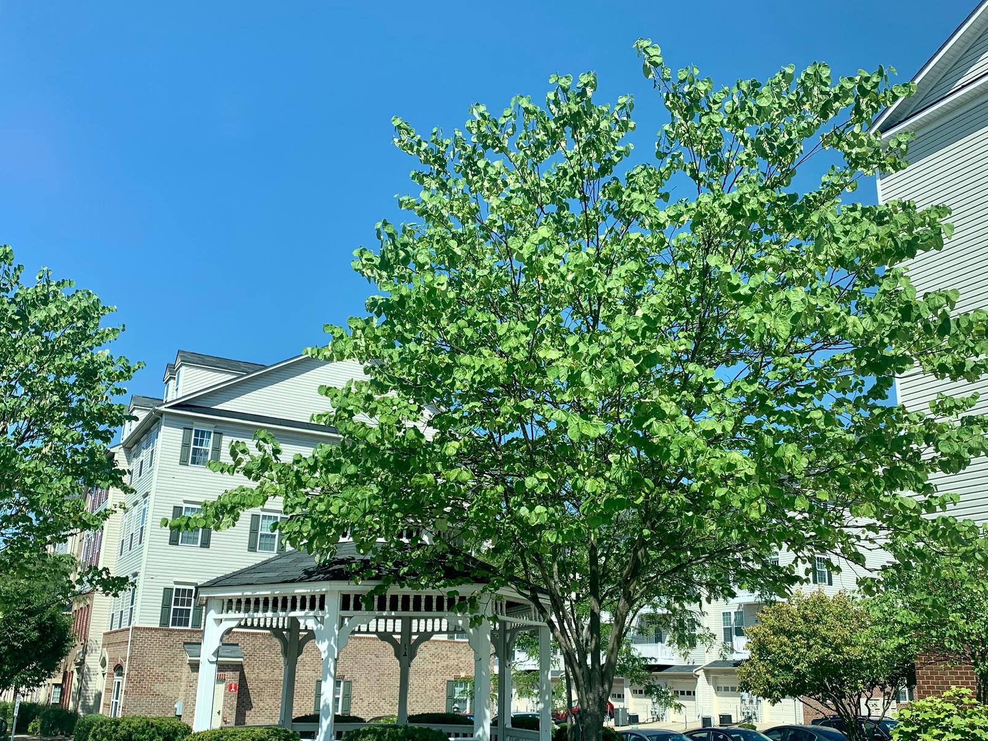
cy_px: 416
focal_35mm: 33
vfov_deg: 42.9
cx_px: 515
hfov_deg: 55.3
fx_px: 942
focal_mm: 4.25
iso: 25
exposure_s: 1/1368
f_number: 1.8
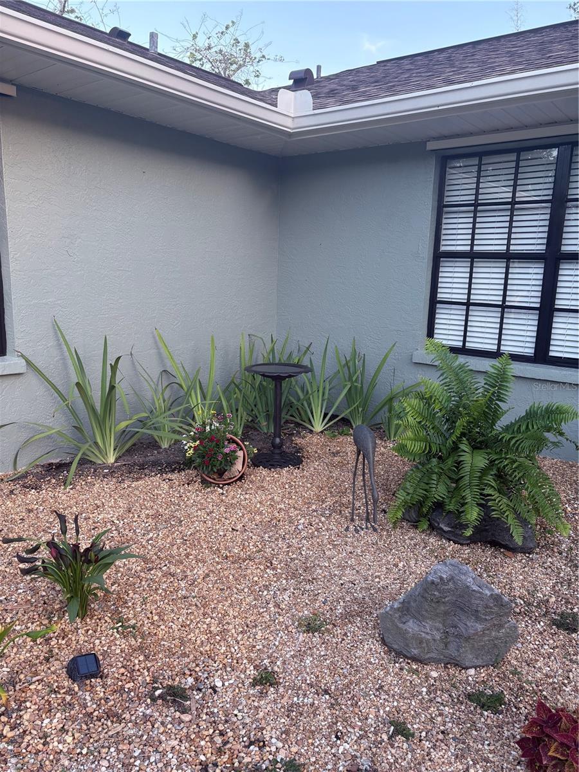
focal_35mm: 26
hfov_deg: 53.1
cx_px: 290
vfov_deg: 67.3
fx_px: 580
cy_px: 386
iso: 100
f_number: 1.6
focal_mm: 5.96
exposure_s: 1/232
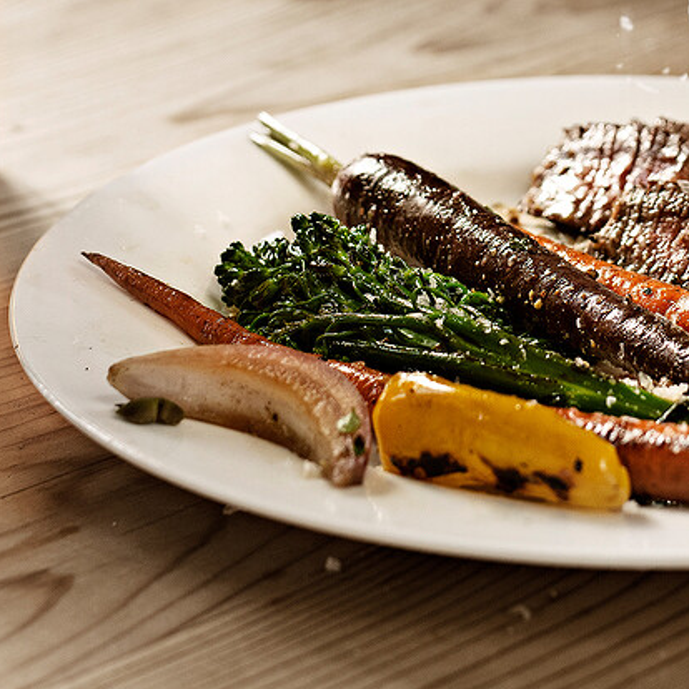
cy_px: -128
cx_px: 509
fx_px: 3468
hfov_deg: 11.3
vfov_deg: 11.1
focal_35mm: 154
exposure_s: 1/160
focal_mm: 50
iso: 320
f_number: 4
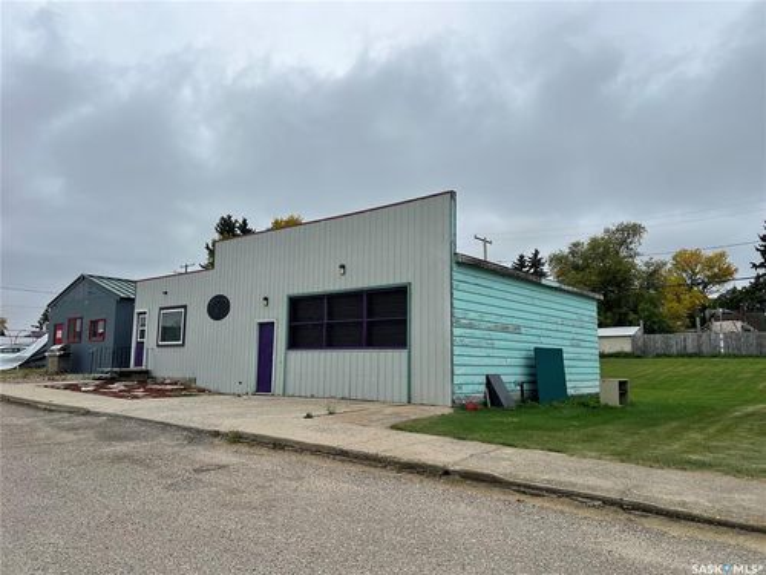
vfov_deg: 53.1
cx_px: 383
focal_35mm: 26
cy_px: 288
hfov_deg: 67.3
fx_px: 575
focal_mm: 5.7
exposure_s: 1/4115
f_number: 1.5
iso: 50
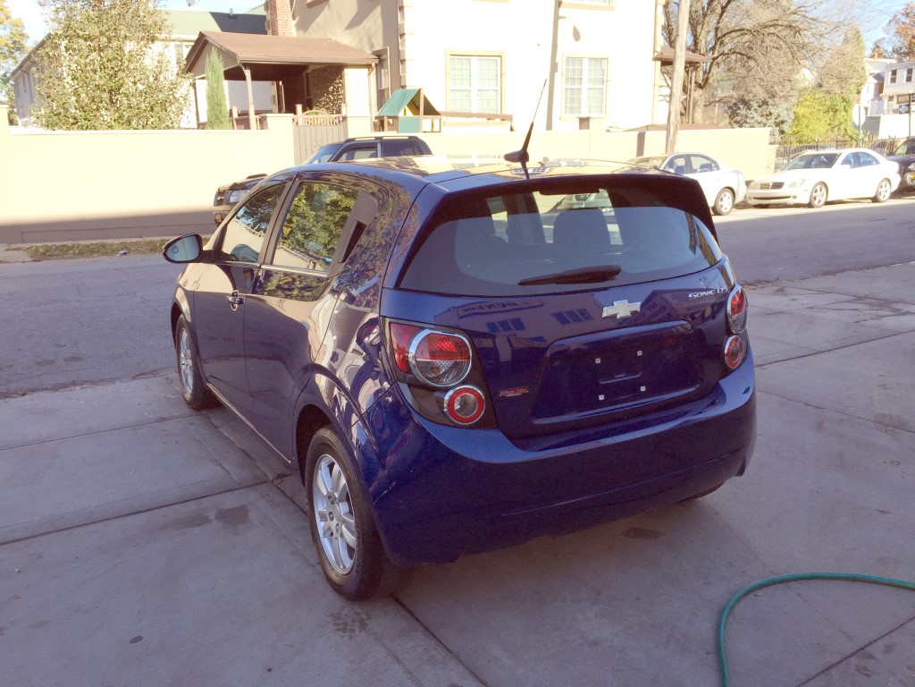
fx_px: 767
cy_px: 344
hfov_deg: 61.7
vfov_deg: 48.2
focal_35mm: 29
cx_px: 458
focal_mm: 4.15
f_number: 2.2
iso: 32
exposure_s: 1/618
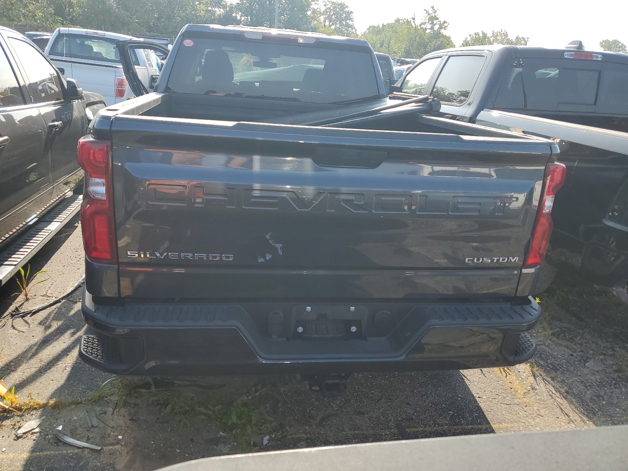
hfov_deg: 67.3
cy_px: 236
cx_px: 314
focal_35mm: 26
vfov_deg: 53.1
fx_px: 472
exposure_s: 1/1250
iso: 50
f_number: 1.5
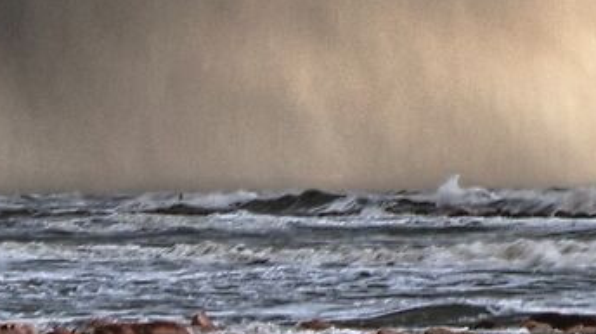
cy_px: -260
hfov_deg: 8.8
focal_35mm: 241
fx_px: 3806
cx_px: 811
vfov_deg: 5.0
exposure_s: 1/25
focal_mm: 22
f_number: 9
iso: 100
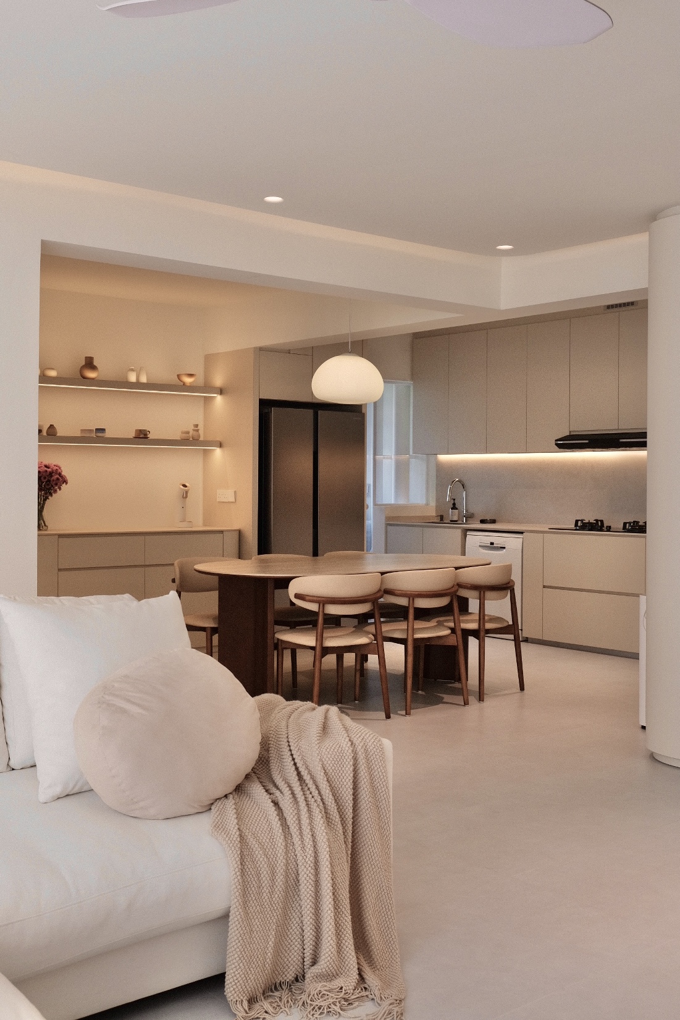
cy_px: 510
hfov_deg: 37.9
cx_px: 340
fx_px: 991
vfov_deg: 54.4
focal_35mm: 35
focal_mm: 23.3
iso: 400
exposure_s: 1/60
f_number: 5.6
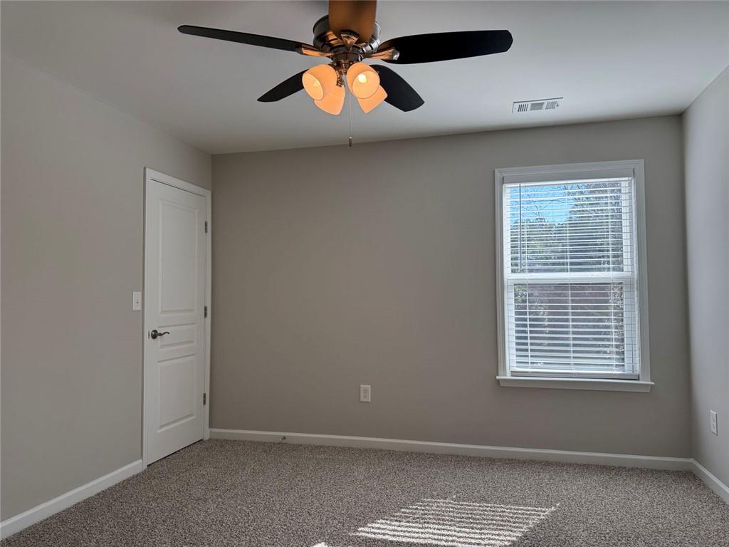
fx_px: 505
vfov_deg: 56.8
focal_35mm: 24
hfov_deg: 71.6
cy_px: 274
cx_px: 364
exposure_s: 1/464
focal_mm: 6.76
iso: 100
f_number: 1.78
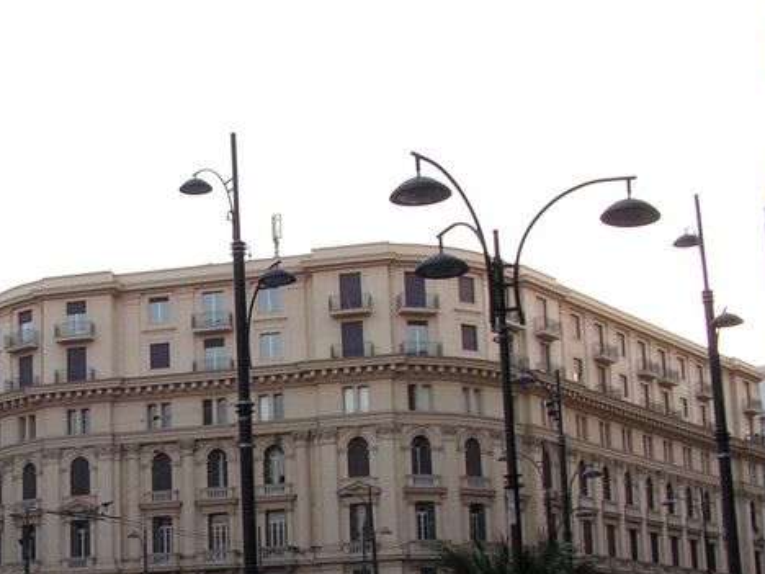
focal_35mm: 65
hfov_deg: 29.0
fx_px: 1436
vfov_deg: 22.2
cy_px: 481
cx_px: 128
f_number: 8
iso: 100
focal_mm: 6.4
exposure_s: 1/15
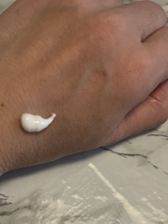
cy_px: 68
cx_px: 56
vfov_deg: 42.2
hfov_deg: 32.6
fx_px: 285
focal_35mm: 44
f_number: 1.6
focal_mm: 5.1
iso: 200
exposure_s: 1/50
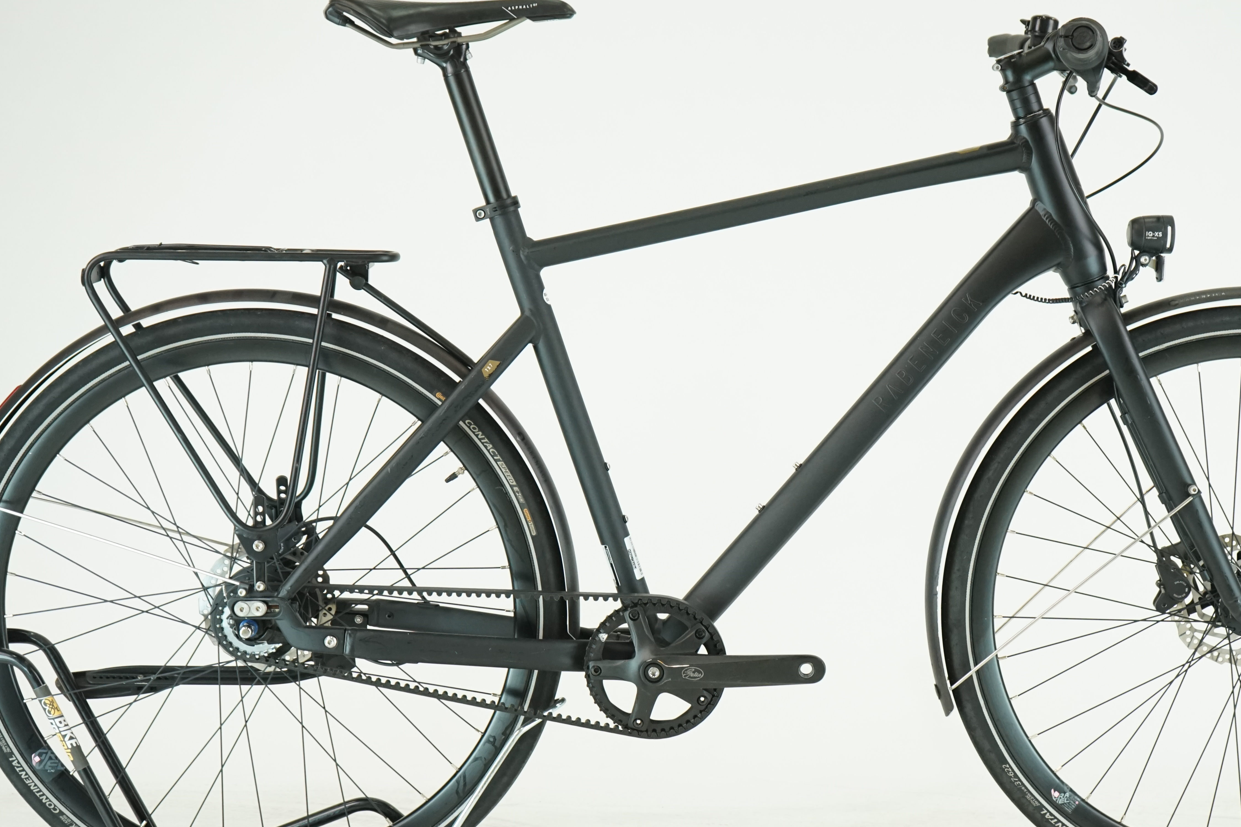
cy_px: 426
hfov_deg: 28.0
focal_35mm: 72
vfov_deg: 18.9
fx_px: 2482
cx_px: 752
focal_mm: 54
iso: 1600
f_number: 5.6
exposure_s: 1/200
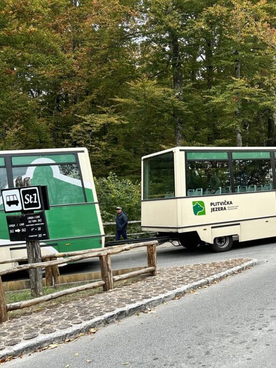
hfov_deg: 36.0
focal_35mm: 39
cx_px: 206
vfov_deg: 47.3
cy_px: 235
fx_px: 415
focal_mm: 5.7
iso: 40
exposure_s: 1/121
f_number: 1.5
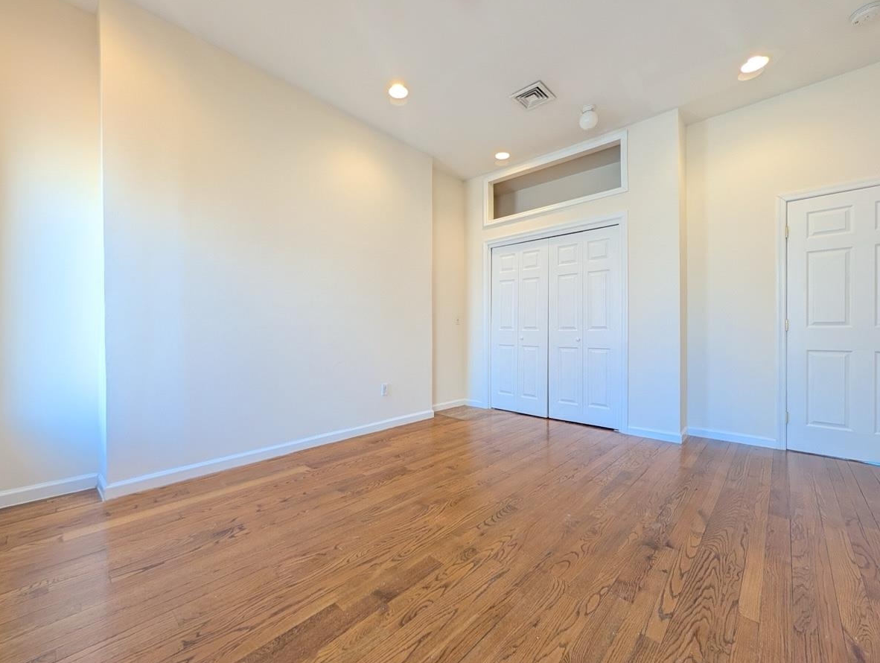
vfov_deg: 90.1
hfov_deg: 106.1
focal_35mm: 13
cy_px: 332
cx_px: 428
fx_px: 331
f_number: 1.7
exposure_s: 1/60
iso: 51
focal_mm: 2.02
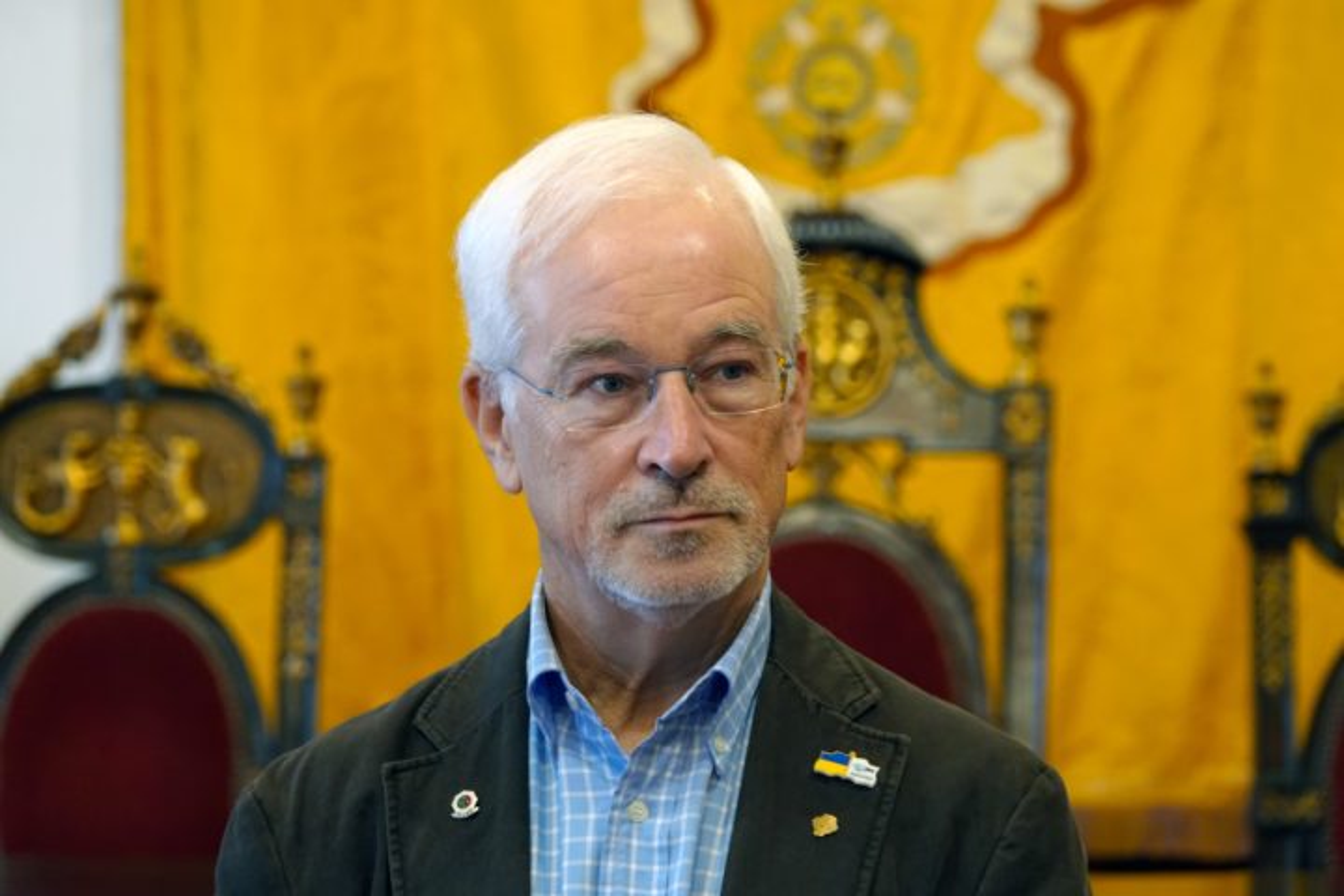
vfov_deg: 6.0
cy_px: 448
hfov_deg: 9.0
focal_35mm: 229
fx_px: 8549
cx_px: 672
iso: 800
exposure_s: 1/50
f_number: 4
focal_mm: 83.9
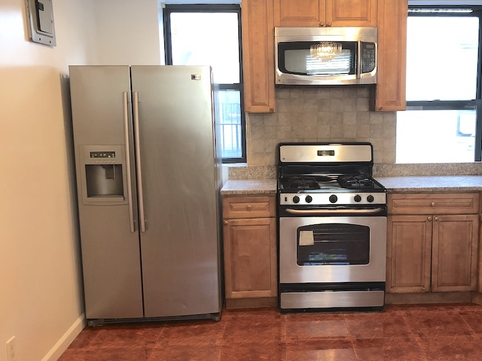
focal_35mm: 40
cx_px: 311
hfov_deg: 46.2
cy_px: 190
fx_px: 557
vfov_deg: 36.0
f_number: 1.8
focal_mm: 3.99
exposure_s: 1/60
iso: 200
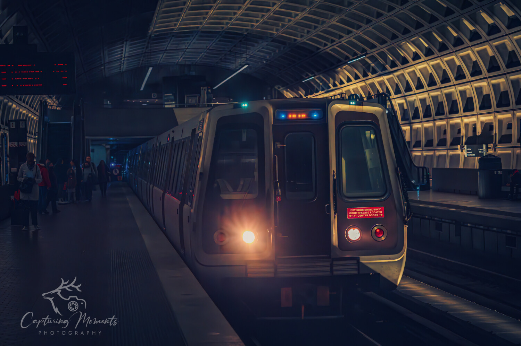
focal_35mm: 100
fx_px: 1446
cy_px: 173
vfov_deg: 13.7
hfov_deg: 20.4
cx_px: 260
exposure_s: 1/800
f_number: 4.5
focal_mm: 100
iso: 6400
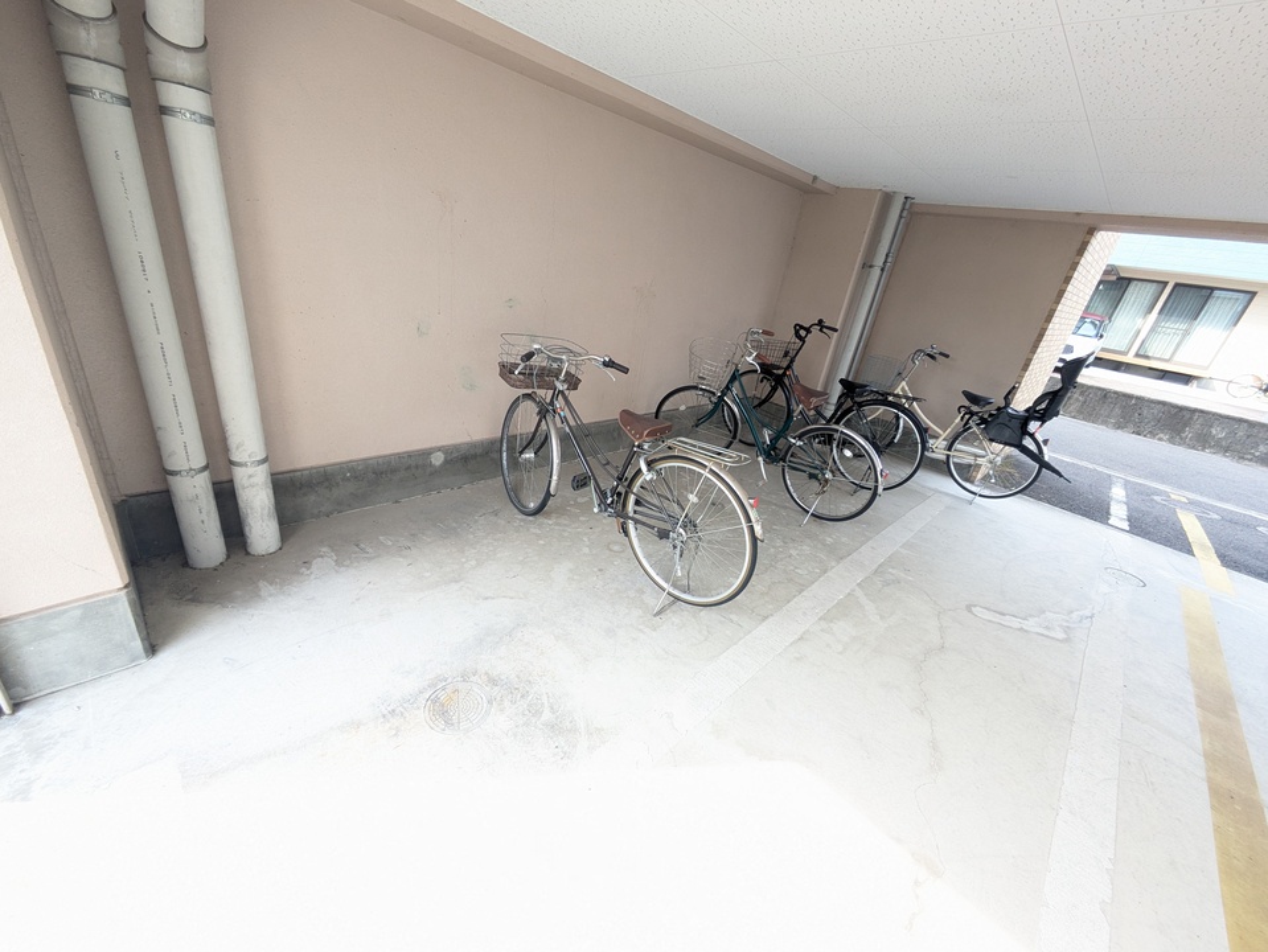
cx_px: 634
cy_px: 476
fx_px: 513
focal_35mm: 14
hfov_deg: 102.0
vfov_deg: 85.7
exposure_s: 1/120
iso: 96
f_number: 2.2
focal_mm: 1.83
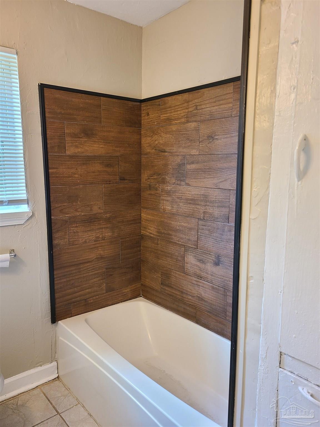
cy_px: 214
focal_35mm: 26
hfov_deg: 53.1
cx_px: 160
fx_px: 320
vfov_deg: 67.3
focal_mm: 5.4
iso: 200
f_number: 1.8
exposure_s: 1/40
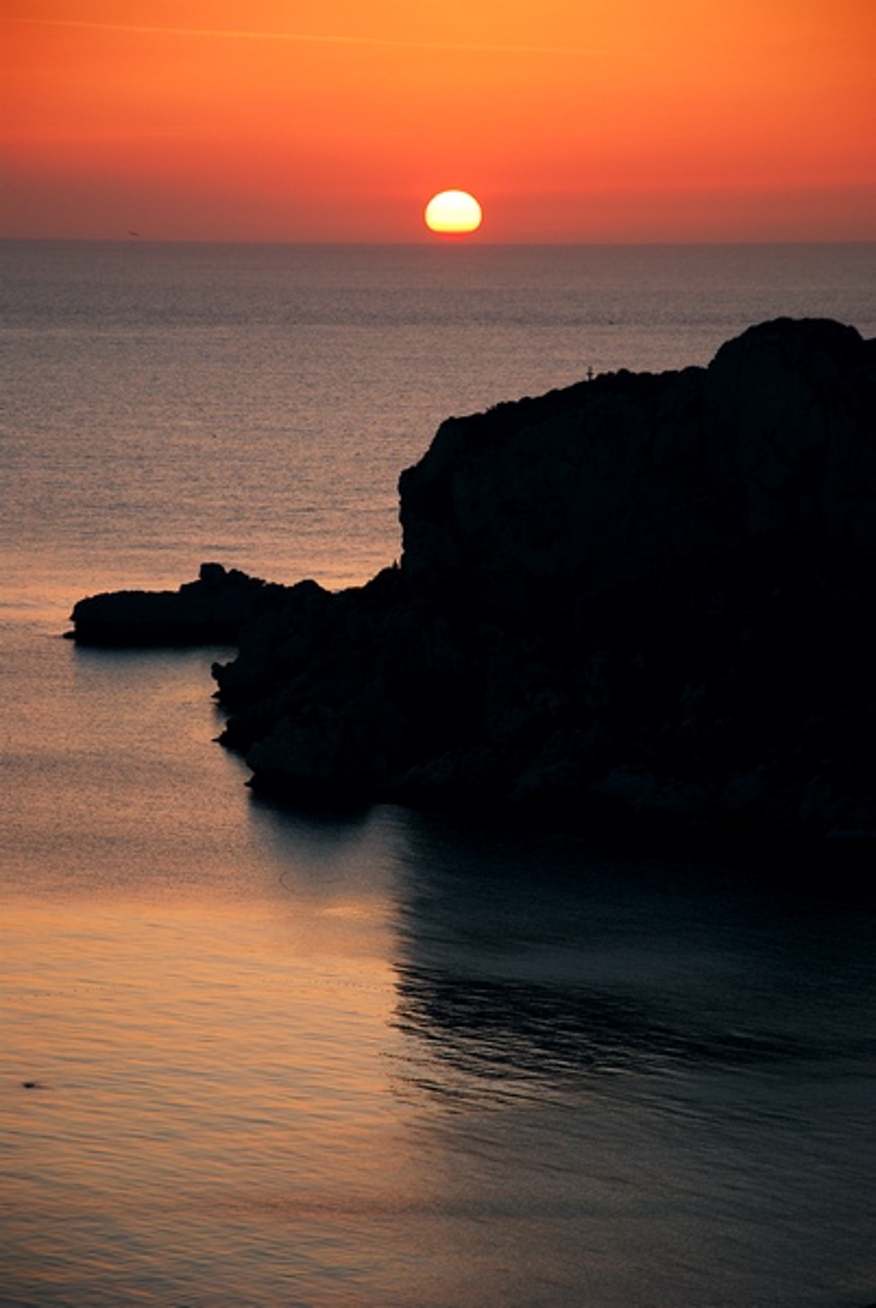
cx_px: 438
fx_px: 5729
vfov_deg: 13.0
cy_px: 654
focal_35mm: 158
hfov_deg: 8.7
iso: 100
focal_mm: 105
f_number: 7.1
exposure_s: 1/80
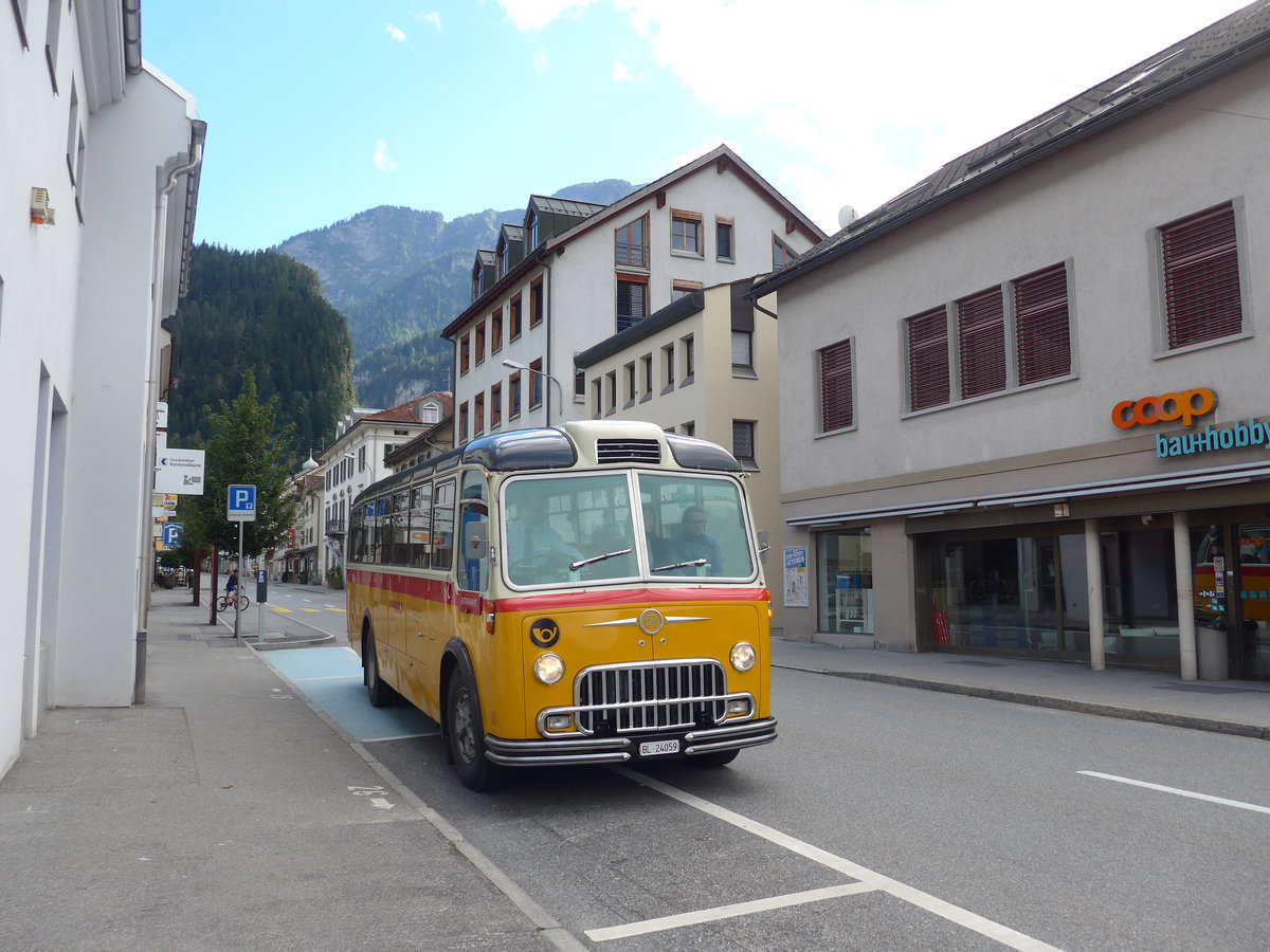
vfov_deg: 48.2
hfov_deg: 61.7
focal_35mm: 29
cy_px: 476
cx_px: 635
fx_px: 1064
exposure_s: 1/500
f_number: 2.8
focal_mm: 6
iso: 80
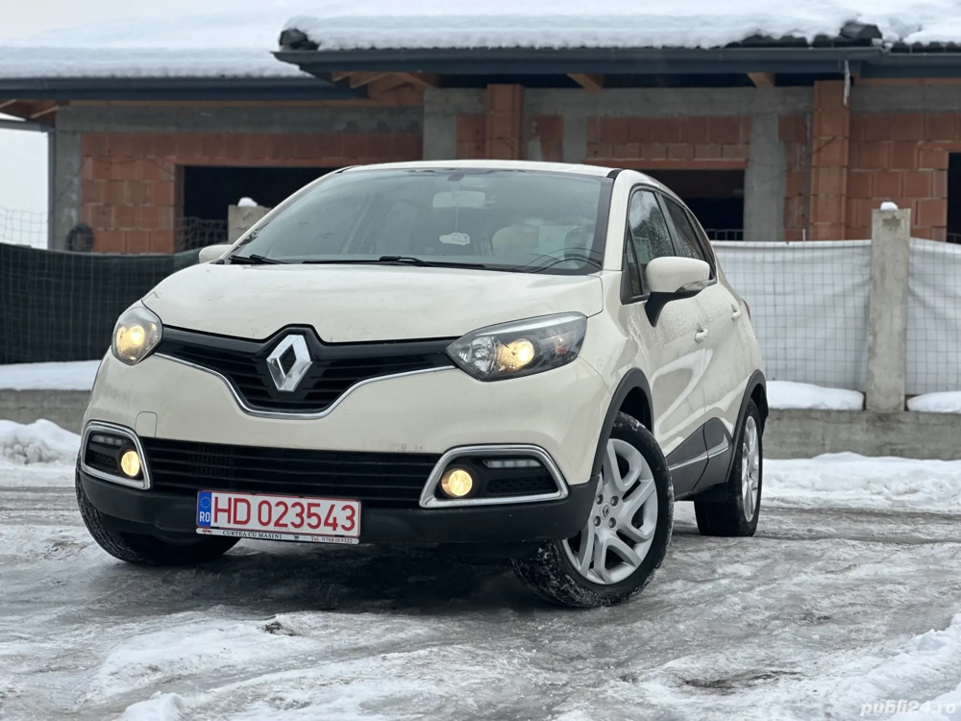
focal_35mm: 77
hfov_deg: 25.3
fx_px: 2138
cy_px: 360
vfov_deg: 19.1
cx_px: 480
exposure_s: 1/416
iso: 32
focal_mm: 9
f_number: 2.8
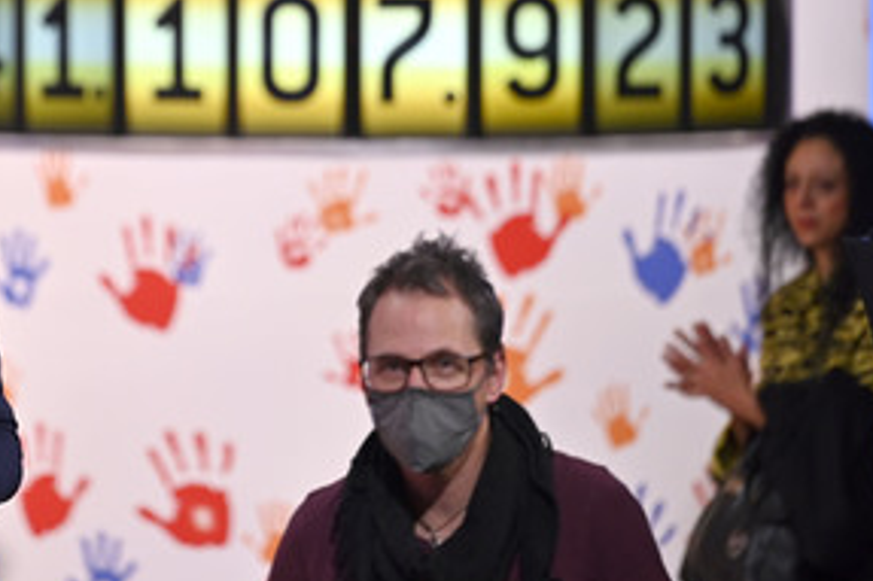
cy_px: 207
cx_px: 205
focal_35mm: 314
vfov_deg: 4.4
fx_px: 7610
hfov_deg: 6.6
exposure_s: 1/320
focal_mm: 200
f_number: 2.8
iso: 800
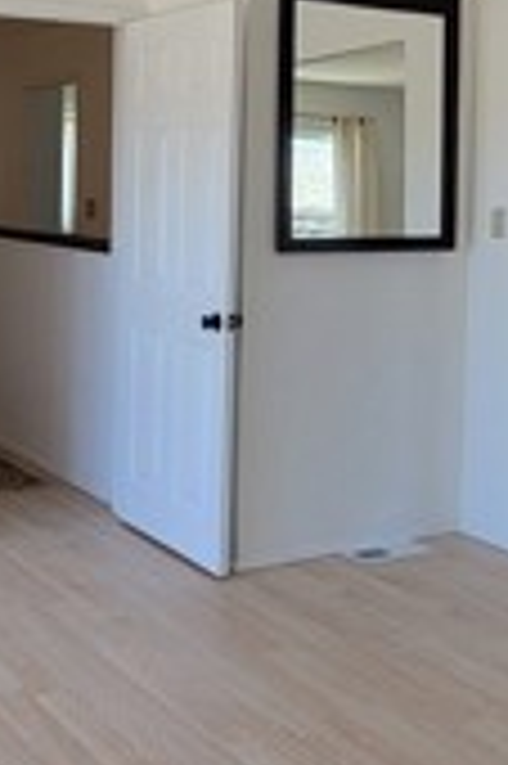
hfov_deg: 26.3
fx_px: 1082
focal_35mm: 51
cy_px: 220
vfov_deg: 38.2
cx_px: 166
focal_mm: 2.2
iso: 64
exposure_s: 1/120
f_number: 2.2
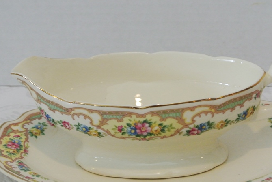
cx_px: 153
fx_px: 666
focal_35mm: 88
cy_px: 125
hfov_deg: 23.1
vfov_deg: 15.5
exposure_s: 1/60
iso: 720
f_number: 5
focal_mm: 21.9
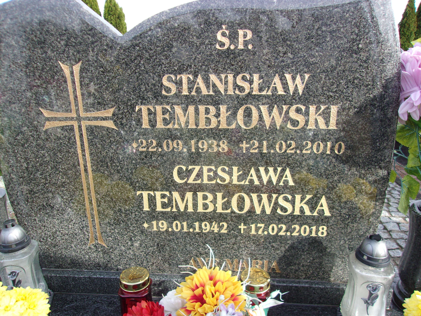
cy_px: 158
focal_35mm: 27
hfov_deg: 65.3
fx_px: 328
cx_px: 210
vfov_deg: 51.4
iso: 80
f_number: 3
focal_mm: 4.9
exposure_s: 1/250
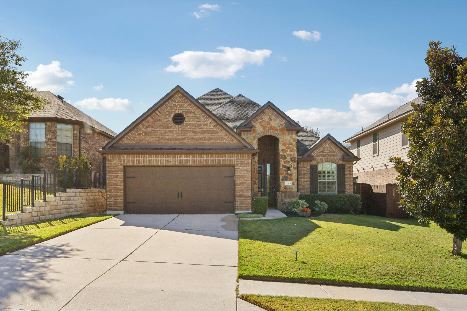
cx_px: 234
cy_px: 156
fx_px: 350
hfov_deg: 67.4
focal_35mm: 27
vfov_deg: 47.9
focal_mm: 18
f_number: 8
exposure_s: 1/1000
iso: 400
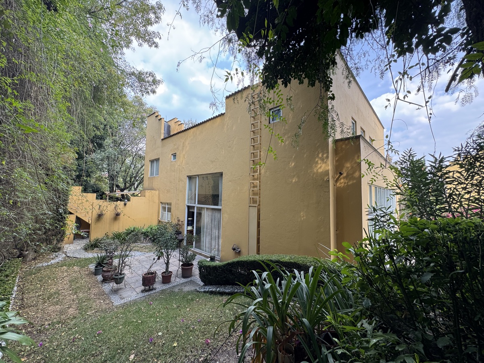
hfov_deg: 102.1
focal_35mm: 14
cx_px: 242
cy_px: 182
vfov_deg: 85.7
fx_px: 196
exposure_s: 1/152
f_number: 2.2
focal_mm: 2.22
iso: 40
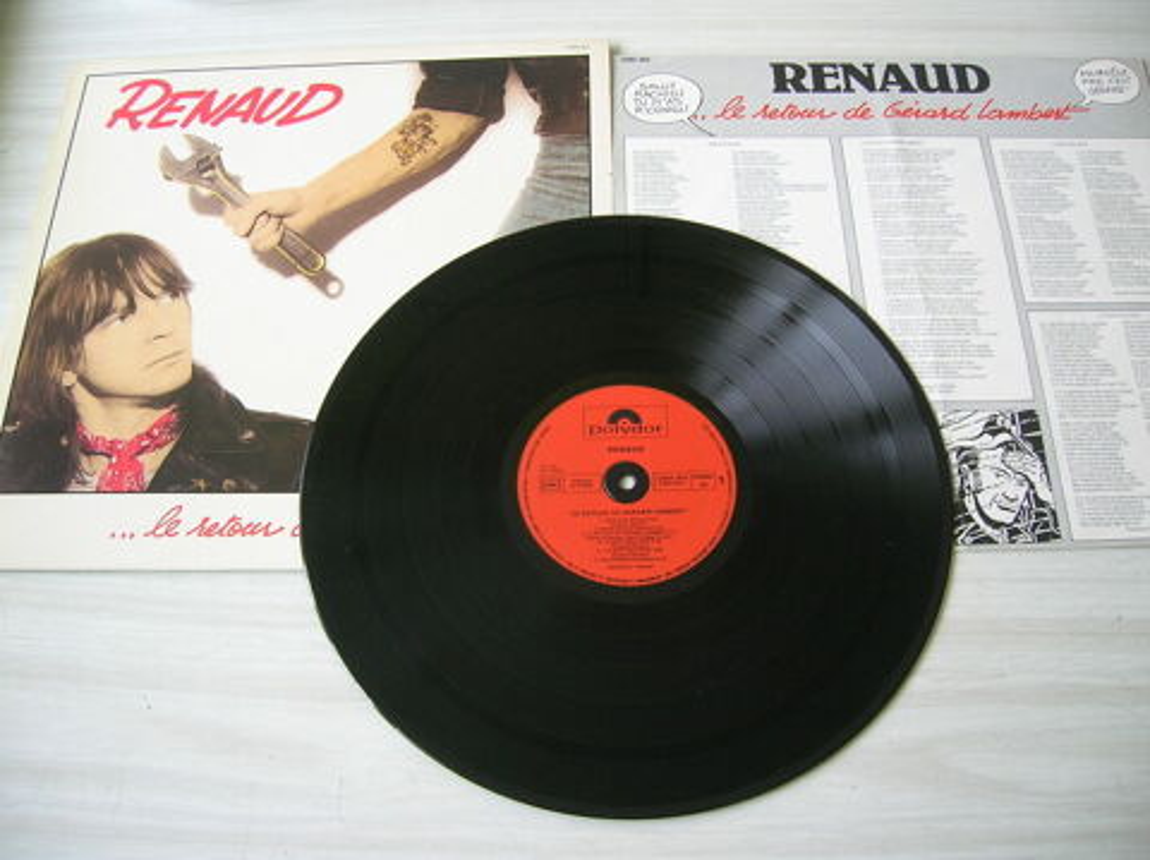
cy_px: 430
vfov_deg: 41.7
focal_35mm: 34
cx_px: 575
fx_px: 1128
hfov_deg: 54.0
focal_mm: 5.7
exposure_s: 1/15.6
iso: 50
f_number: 2.9
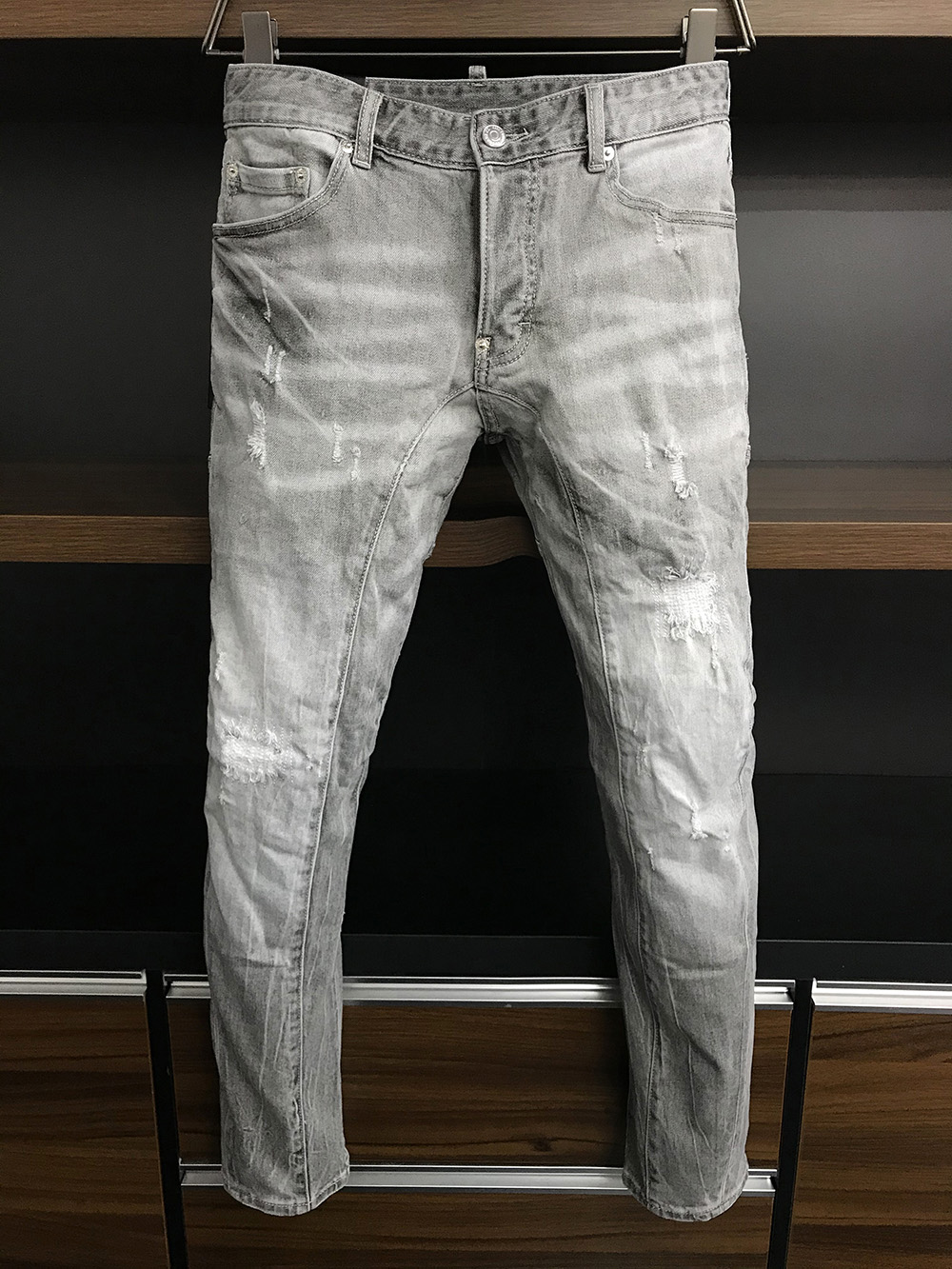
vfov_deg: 63.4
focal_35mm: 28
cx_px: 476
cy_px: 634
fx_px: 1027
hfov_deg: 49.8
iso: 40
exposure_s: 1/17
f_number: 1.8
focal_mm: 3.99
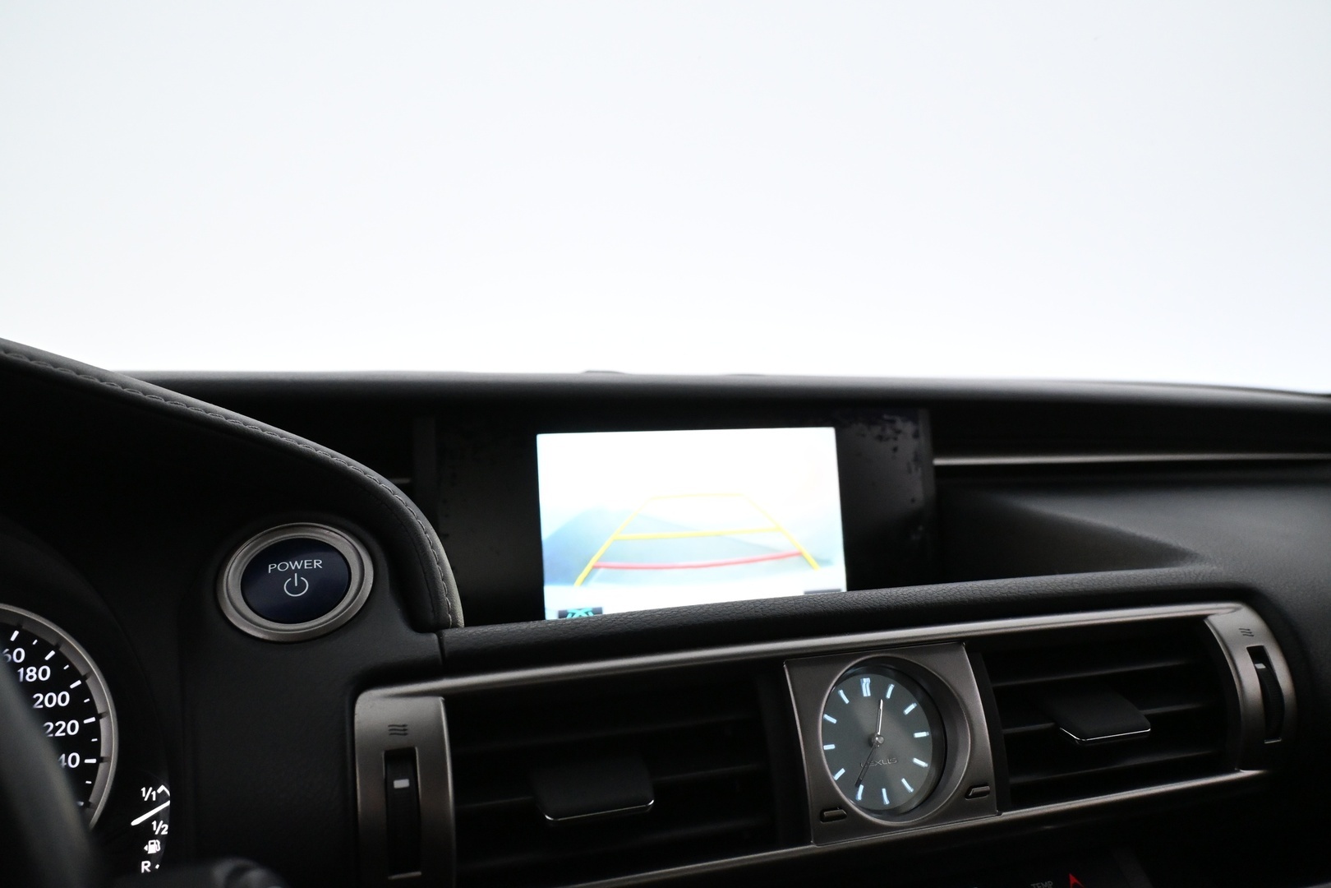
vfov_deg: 44.6
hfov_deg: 63.2
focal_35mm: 29
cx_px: 666
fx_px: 1081
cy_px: 444
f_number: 5
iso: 4000
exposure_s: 1/80
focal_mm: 19.5
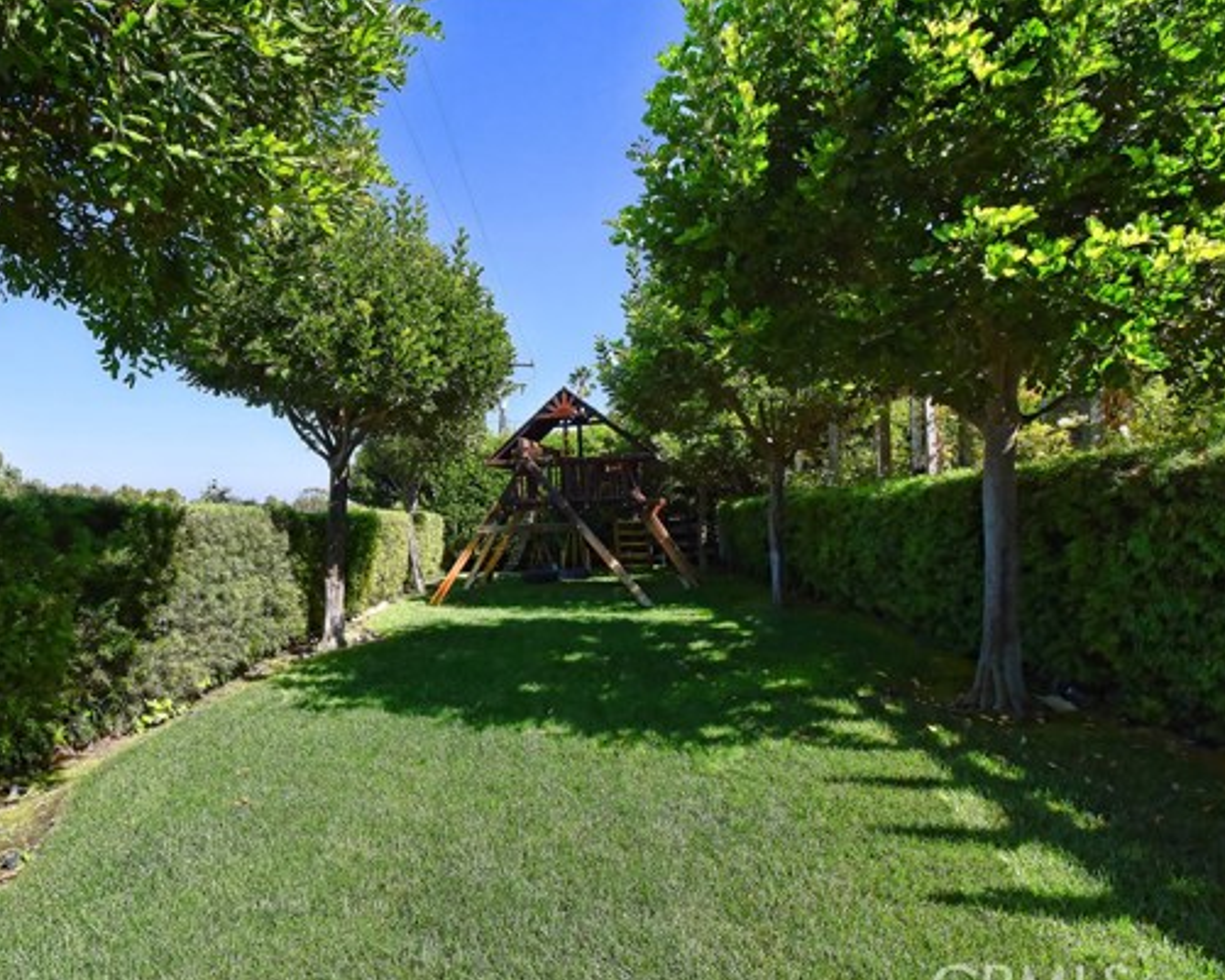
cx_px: 484
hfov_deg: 85.2
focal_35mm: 18
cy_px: 500
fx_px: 653
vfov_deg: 73.8
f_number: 11
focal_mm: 10
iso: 250
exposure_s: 1/250
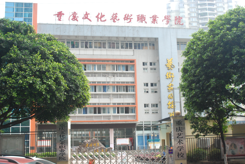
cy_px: 82
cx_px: 122
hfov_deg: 41.1
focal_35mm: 48
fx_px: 327
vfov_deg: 28.2
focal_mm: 32
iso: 800
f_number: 9
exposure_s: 1/320
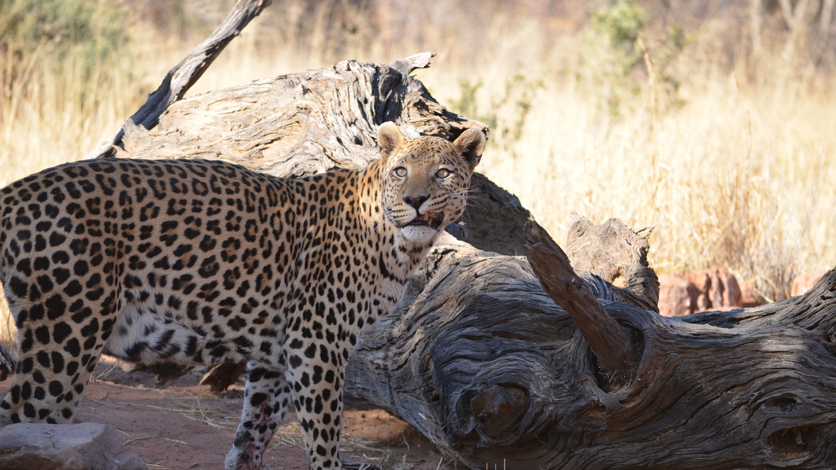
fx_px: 6273
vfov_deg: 4.3
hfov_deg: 7.6
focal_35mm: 283
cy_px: 268
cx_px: 418
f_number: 5
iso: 125
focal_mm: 180
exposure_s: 1/200
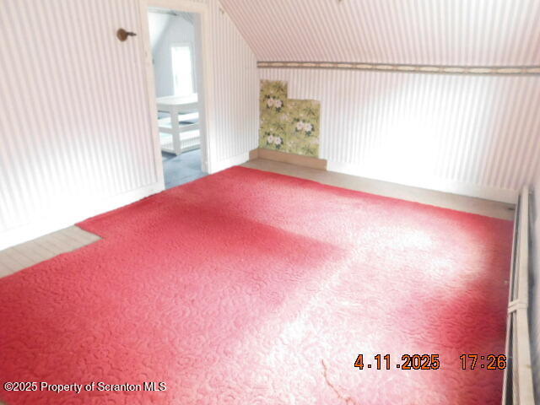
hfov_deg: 73.9
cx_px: 270
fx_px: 359
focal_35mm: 23
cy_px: 202
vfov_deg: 58.9
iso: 800
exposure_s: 1/4
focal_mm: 4
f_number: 3
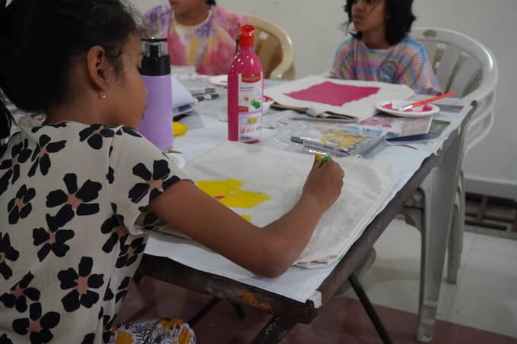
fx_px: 625
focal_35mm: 44
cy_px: 172
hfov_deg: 45.0
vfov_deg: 30.8
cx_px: 258
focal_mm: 29
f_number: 4.5
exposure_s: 1/160
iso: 2500
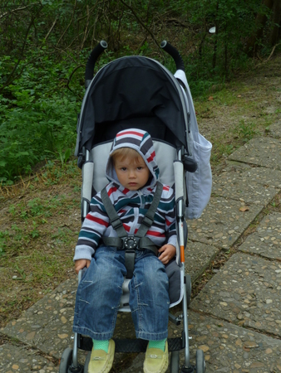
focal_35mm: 48
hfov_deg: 30.3
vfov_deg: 39.6
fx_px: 519
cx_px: 140
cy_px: 186
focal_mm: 7.9
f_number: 3.8
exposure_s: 1/40
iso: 80
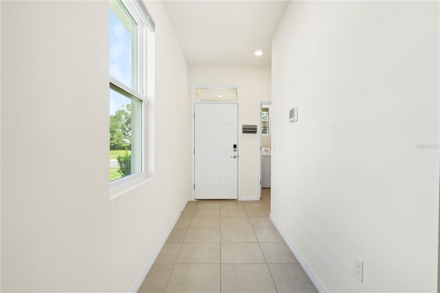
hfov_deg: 95.0
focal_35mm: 16
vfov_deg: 72.0
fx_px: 202
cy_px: 146
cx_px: 220
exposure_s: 1/5
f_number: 8
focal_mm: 11
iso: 100
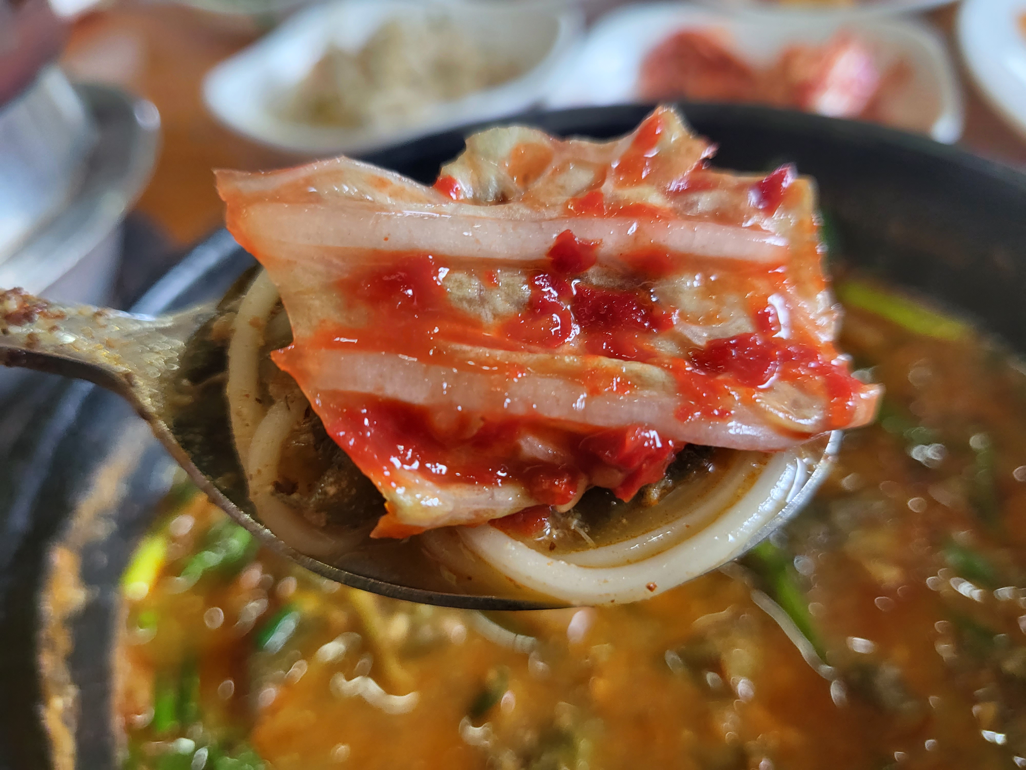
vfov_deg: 53.1
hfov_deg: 67.3
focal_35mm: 26
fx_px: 771
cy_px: 385
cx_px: 513
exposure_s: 1/60
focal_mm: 4.25
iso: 200
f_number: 1.8
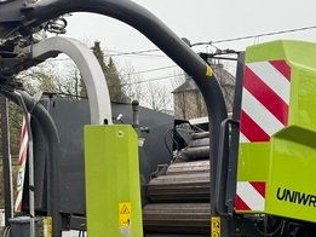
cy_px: 203
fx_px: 630
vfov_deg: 21.0
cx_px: 79
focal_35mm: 69
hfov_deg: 27.8
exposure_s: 1/470
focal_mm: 6.76
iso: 100
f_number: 1.78
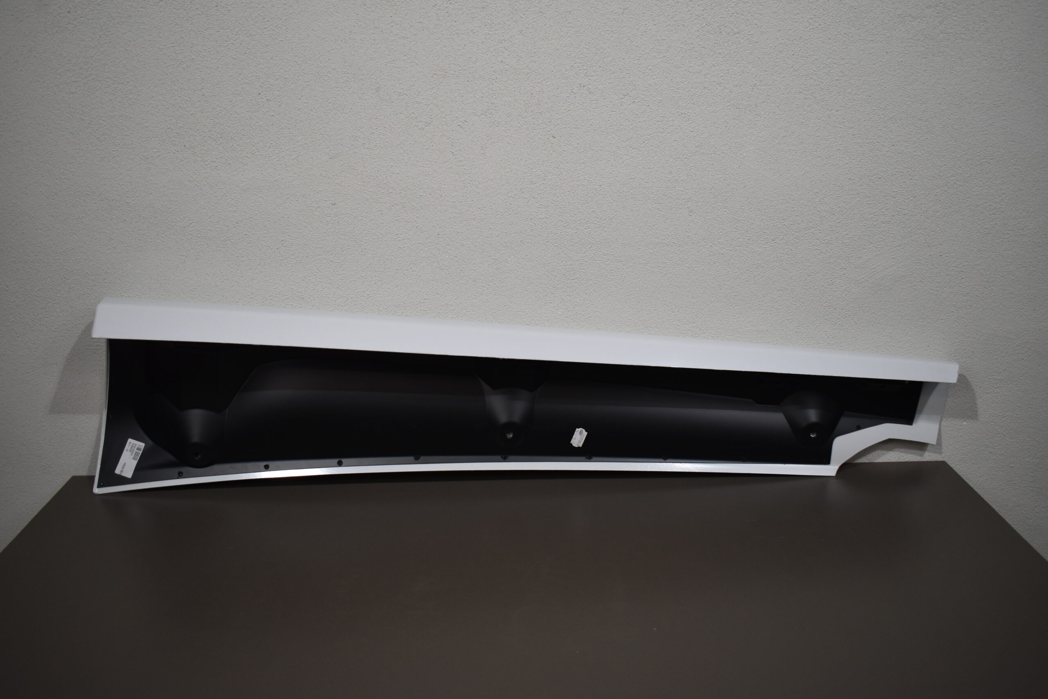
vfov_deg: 43.6
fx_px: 873
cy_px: 350
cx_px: 524
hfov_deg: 61.9
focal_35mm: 30
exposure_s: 1/250
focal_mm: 20
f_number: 4
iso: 400
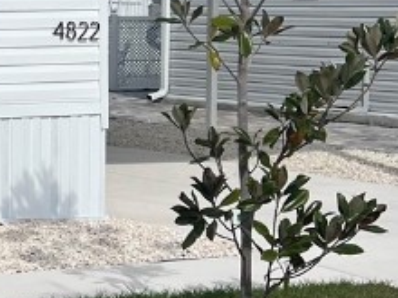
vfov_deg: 12.2
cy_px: 60
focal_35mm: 121
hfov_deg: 14.6
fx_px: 1391
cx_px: -288
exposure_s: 1/10309
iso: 50
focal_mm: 5.7
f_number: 1.5
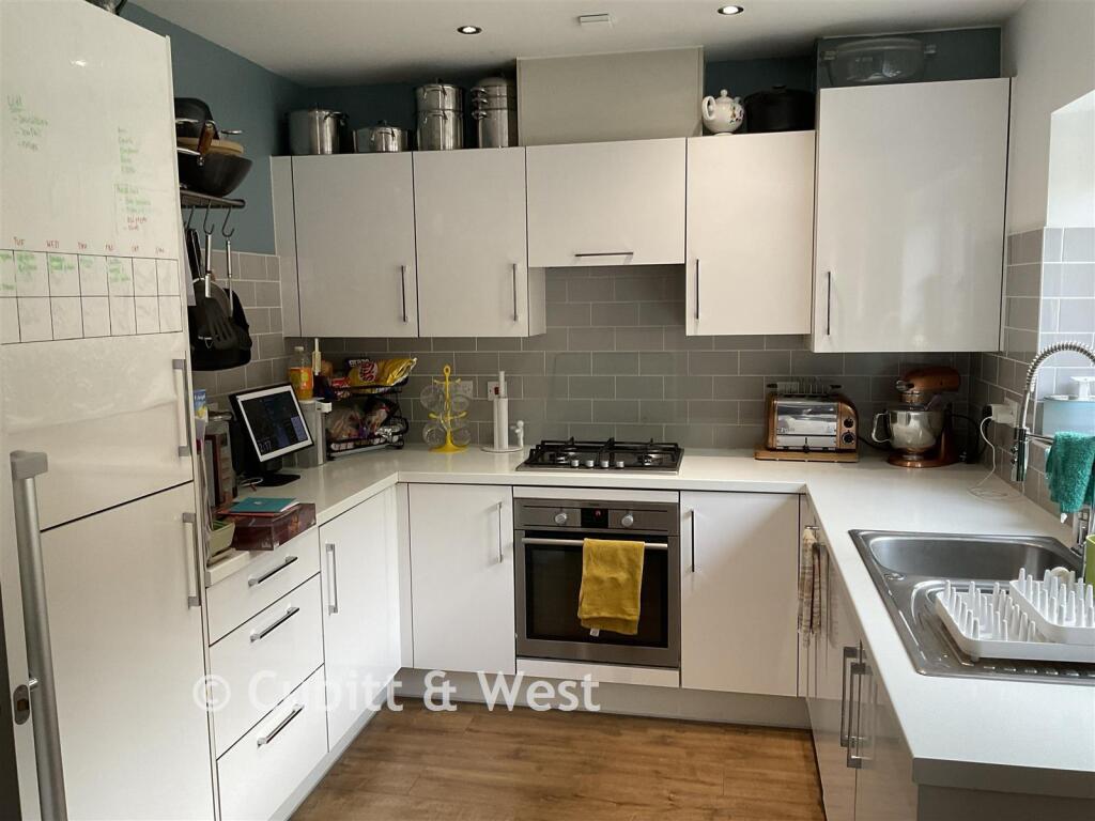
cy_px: 410
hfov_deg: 61.7
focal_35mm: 29
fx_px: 917
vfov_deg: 48.2
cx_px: 548
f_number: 1.8
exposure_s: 1/95
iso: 64
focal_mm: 3
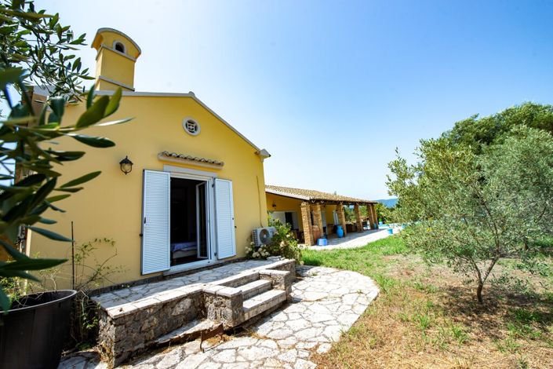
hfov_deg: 104.3
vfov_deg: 81.2
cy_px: 184
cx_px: 276
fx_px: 215
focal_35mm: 14
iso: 200
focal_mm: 14
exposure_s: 1/400
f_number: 7.1
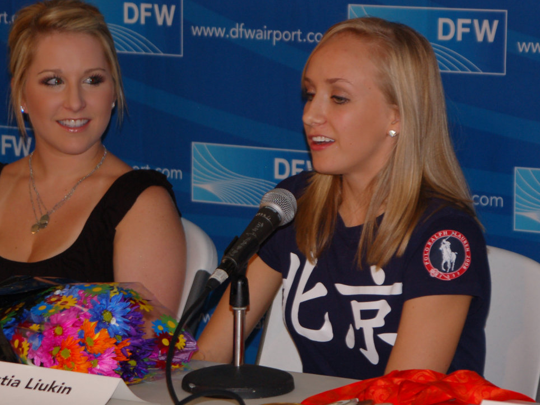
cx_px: 309
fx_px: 2746
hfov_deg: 11.2
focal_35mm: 176
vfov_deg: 8.4
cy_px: 215
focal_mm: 92
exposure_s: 1/60
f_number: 5.3
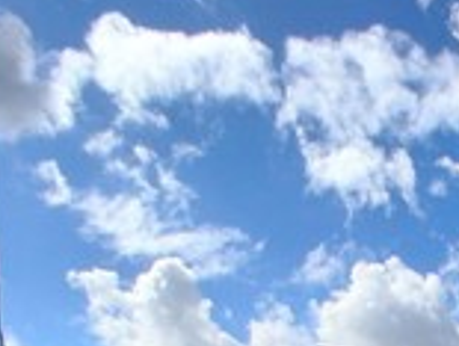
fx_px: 930
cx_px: 533
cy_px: 512
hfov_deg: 25.3
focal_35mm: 70
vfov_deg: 18.7
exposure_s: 1/3472
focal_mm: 1.4
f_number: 2.2
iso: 50
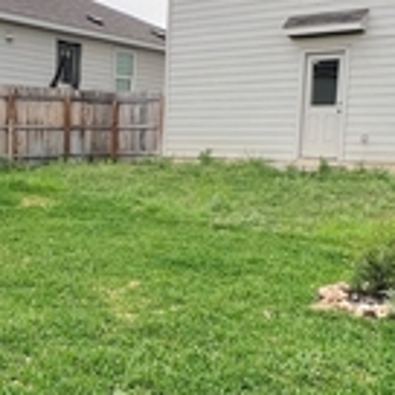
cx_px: 61
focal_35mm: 54
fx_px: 697
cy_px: 258
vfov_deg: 31.4
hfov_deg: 30.6
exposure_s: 1/264
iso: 32
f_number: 1.8
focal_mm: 1.57
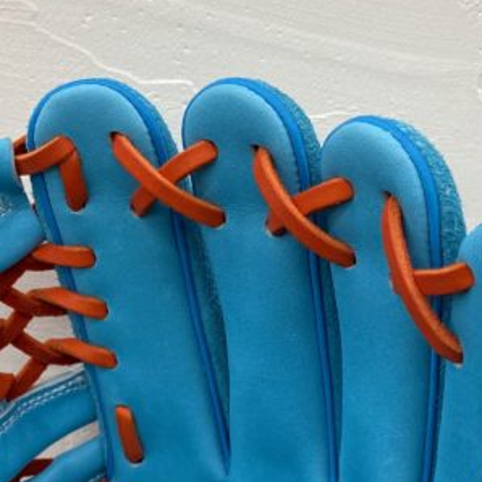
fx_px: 1245
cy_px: 553
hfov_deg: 21.8
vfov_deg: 20.7
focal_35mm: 79
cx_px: 155
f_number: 1.8
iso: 100
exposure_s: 1/120
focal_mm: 4.25
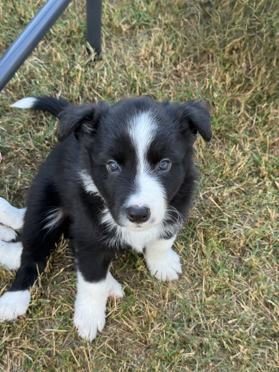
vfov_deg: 39.7
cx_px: 140
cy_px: 186
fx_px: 516
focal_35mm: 48
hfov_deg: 30.3
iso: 100
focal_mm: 6.76
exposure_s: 1/116
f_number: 1.78
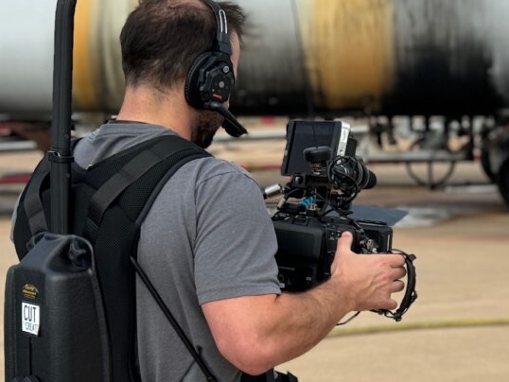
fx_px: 1574
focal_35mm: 107
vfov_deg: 13.8
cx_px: 523
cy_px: 310
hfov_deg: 17.9
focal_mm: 6.76
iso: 64
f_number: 1.78
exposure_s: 1/2717
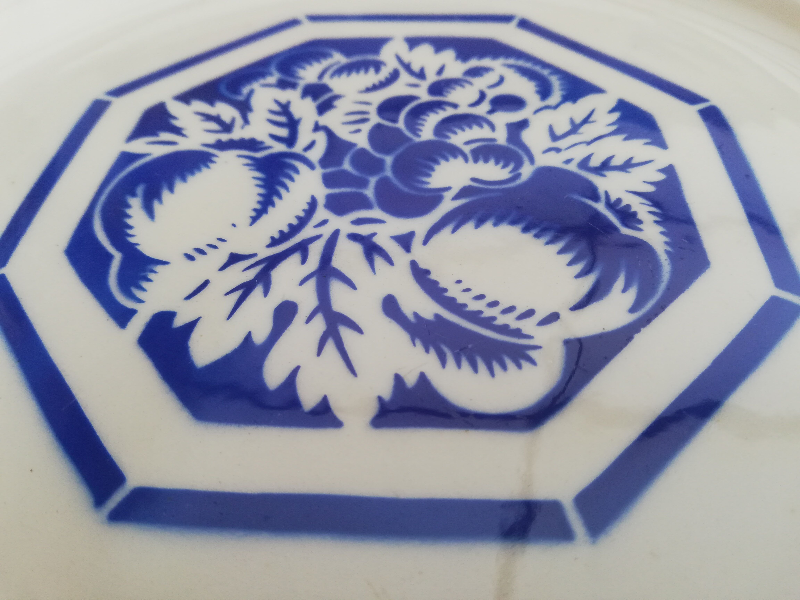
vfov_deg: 51.4
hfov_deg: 65.3
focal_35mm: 27
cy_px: 300
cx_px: 400
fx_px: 624
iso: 125
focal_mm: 3.81
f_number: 2.2
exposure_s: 1/50
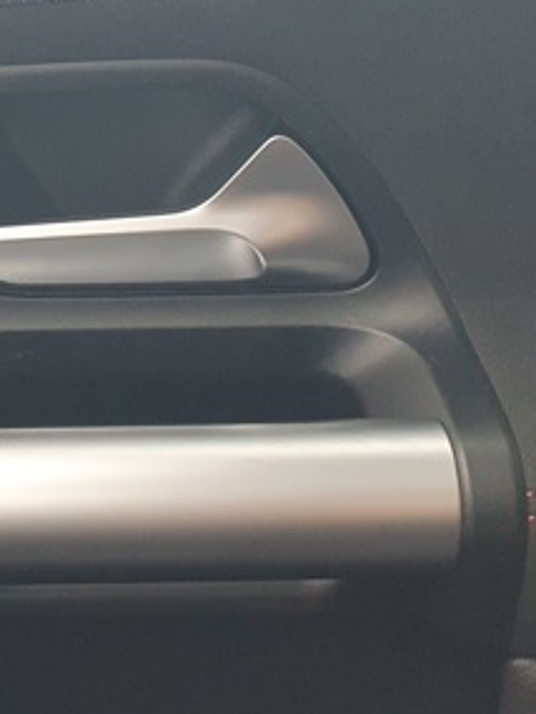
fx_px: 1506
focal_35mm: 73
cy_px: 58
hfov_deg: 19.3
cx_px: -65
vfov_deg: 25.7
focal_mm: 4.32
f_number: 2.4
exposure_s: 1/40
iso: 160
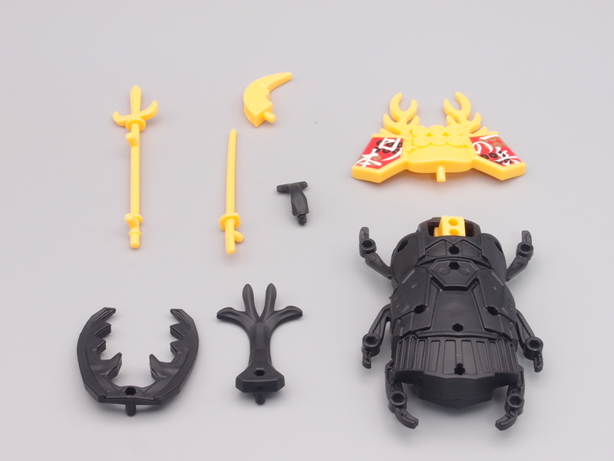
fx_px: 1259
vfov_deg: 20.7
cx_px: 307
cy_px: 230
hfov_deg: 27.4
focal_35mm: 71
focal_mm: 15.27
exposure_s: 1/4
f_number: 8
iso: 100
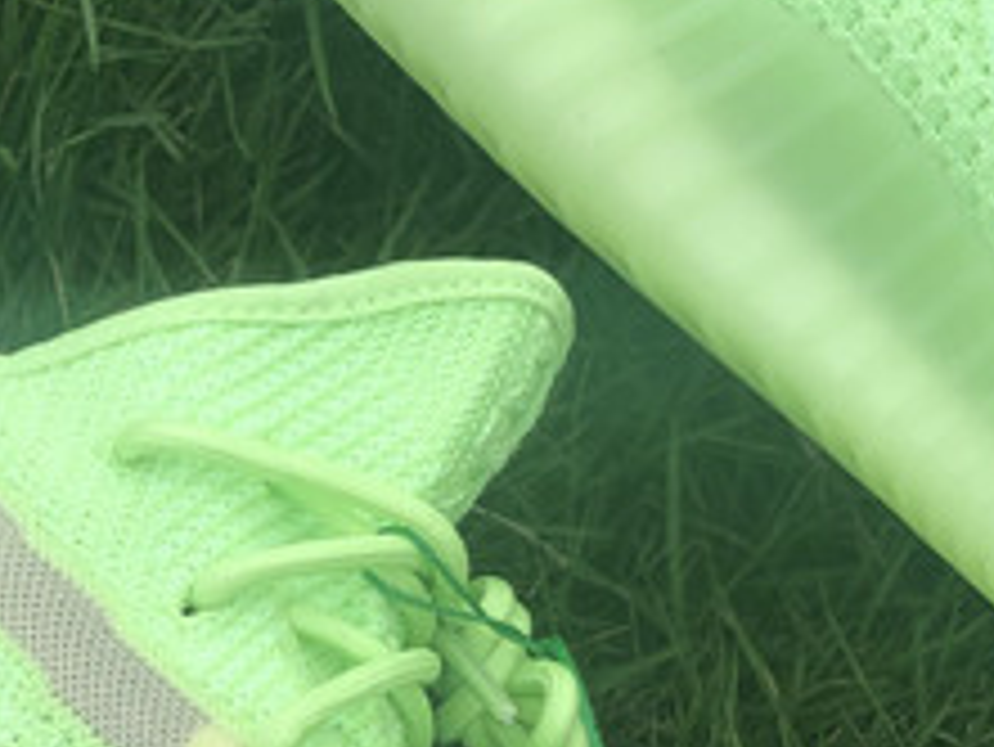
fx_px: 4999
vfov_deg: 8.5
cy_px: 569
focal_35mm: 174
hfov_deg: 11.3
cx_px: 639
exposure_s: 1/120
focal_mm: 6
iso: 16
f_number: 2.4
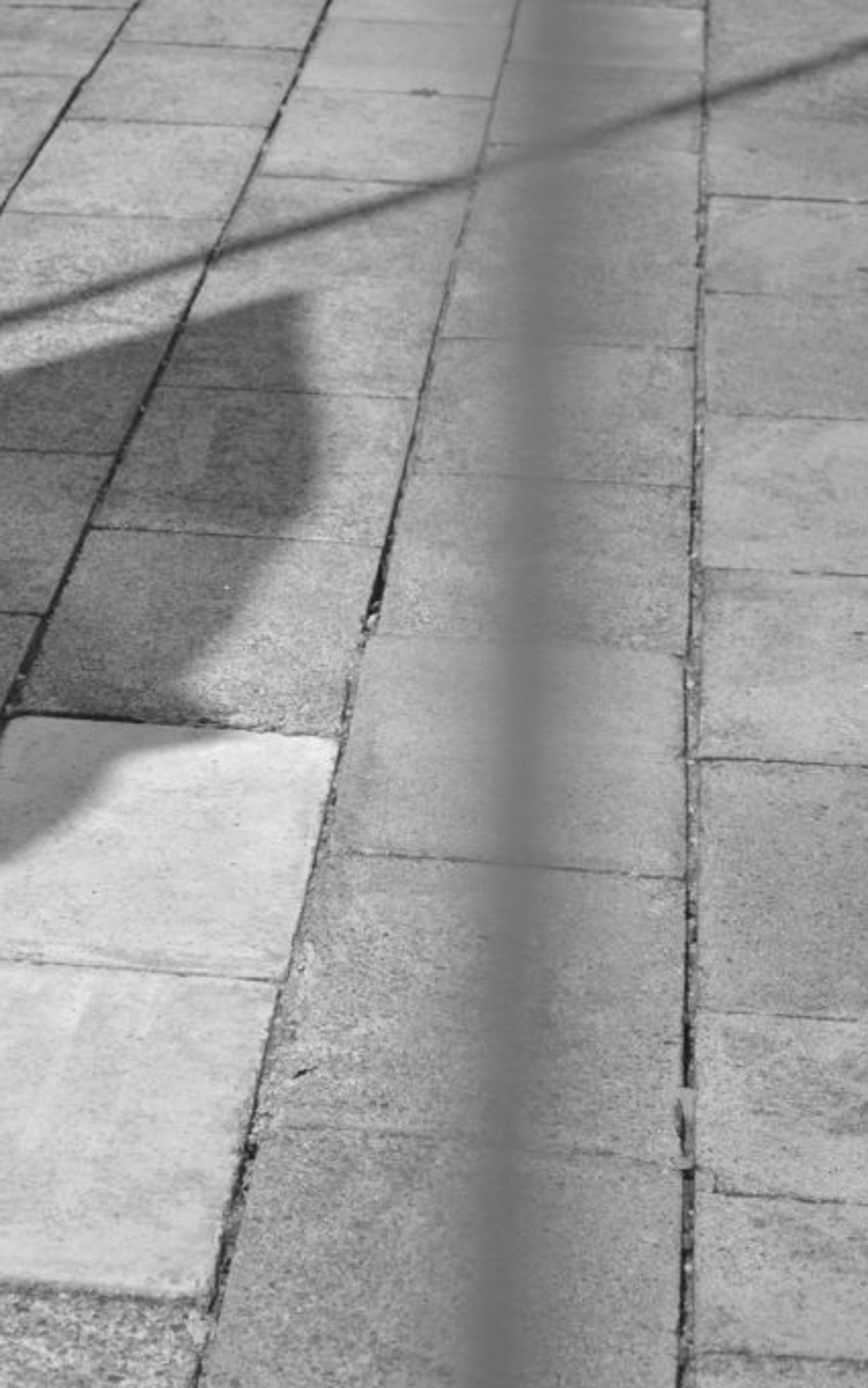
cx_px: -22
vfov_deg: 16.5
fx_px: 4793
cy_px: 694
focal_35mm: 127
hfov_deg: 10.3
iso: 100
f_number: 5.6
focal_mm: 55
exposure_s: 1/640
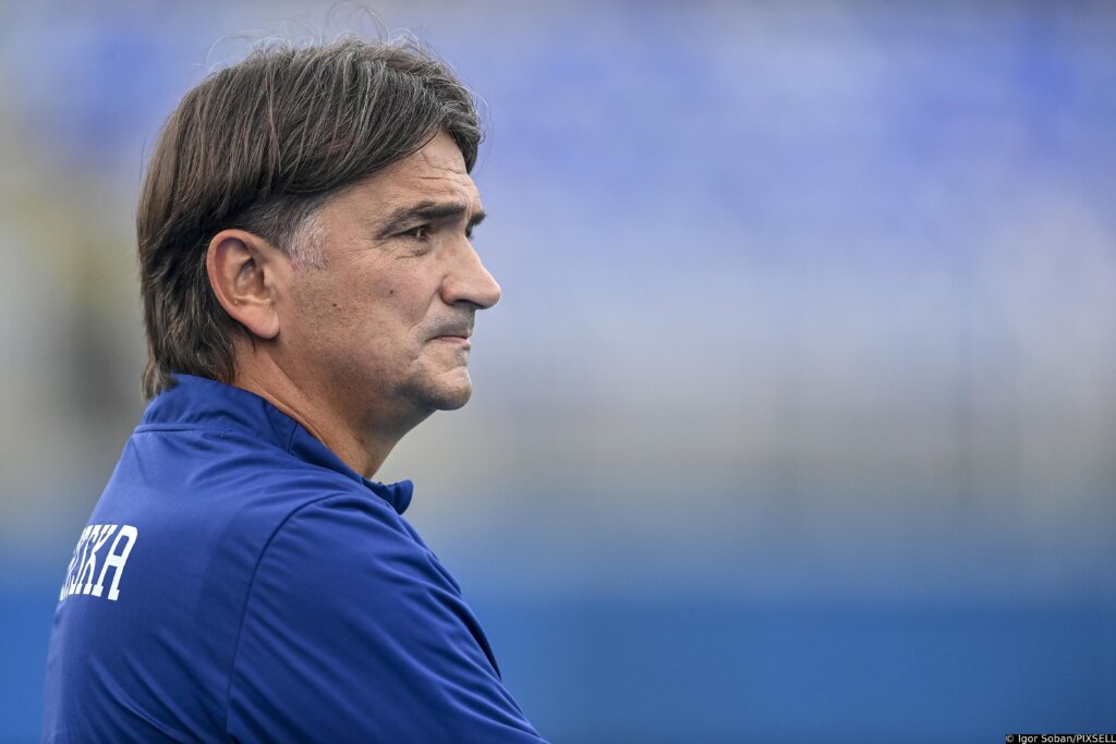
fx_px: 12401
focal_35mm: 400
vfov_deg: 3.4
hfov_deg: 5.2
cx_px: 558
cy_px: 372
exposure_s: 1/2500
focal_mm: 400
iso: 1250
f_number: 2.8
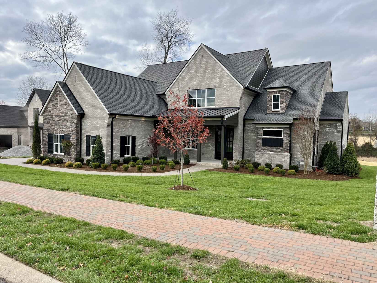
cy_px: 142
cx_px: 188
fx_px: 283
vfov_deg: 53.1
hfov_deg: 67.3
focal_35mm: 26
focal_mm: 5.1
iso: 50
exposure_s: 1/1721
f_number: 1.6
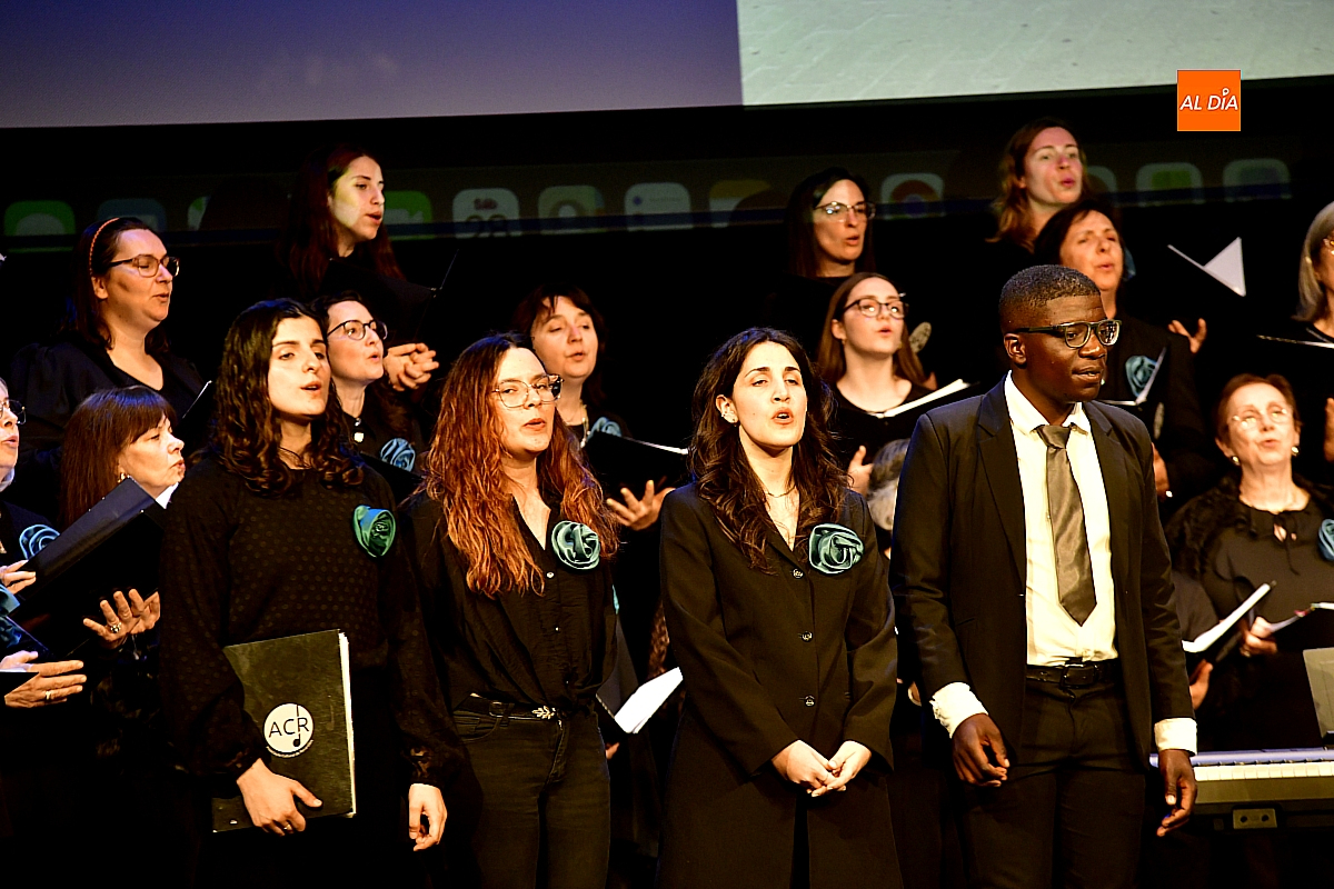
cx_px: 667
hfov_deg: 10.3
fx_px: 7411
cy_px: 444
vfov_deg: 6.9
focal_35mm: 200
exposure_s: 1/125
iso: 2500
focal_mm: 200
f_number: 4.5
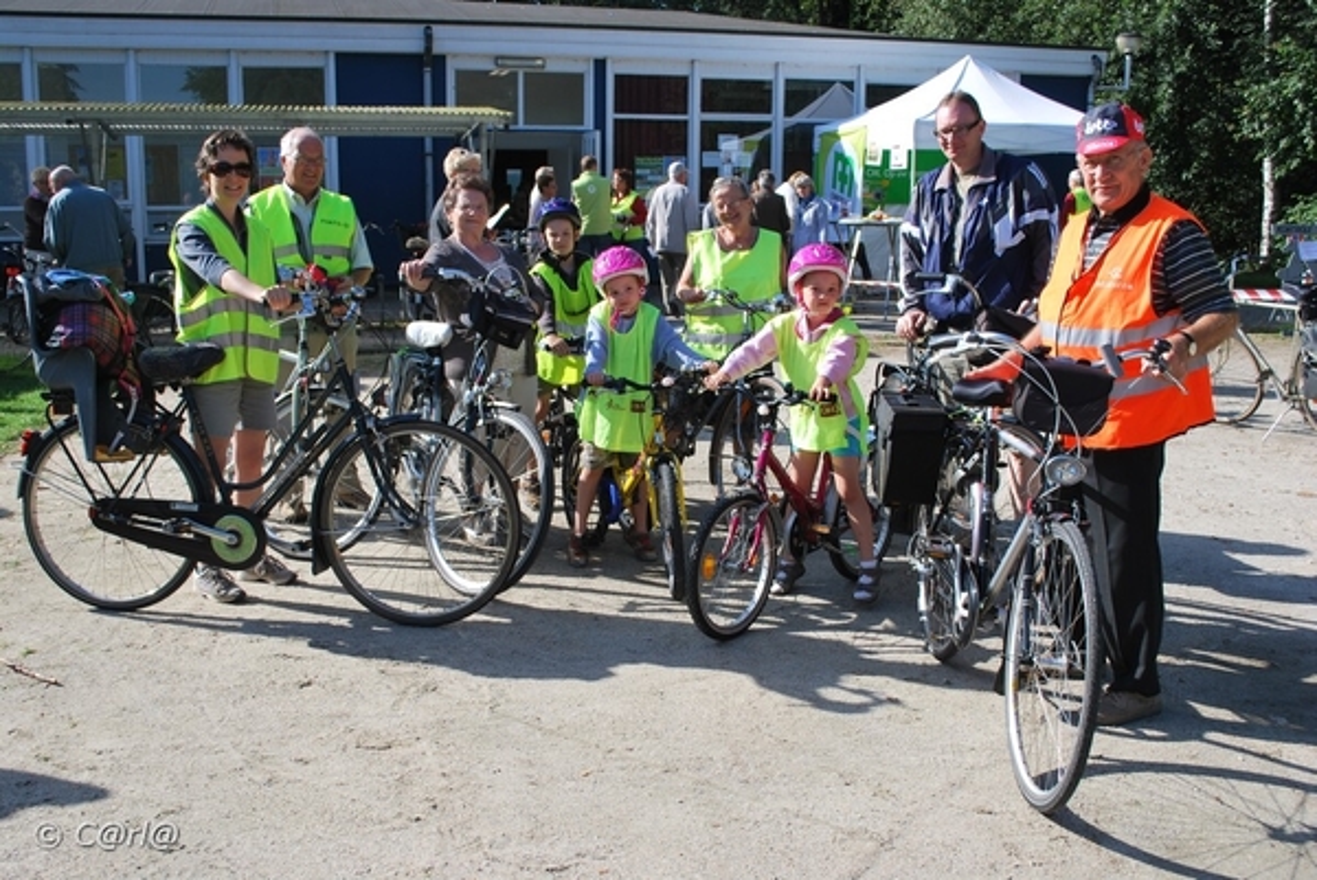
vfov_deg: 36.9
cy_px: 440
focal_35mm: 36
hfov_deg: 53.1
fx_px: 1318
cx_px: 658
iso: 100
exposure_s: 1/200
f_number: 7.1
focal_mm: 24
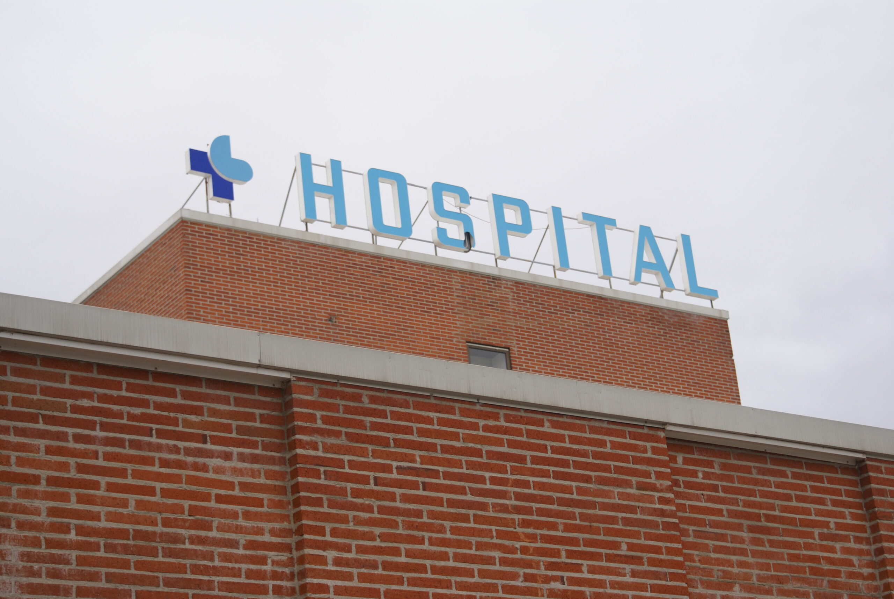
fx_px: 1865
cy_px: 300
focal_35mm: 75
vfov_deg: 18.2
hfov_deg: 27.0
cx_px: 447
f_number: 5.6
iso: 125
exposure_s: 1/200
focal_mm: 50
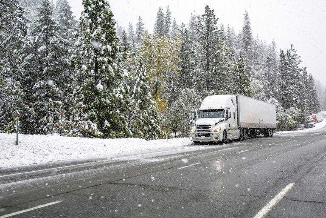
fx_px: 317
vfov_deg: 37.9
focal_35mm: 35
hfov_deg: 54.4
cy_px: 109
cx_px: 163
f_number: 2.8
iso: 100
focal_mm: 35
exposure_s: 1/500
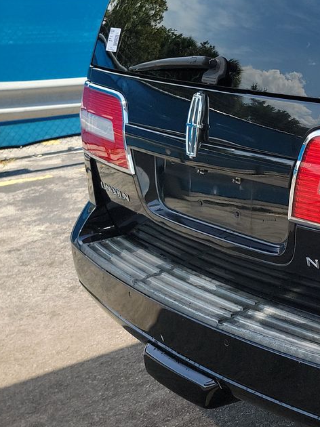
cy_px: 150
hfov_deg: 20.1
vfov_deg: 31.5
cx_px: 502
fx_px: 752
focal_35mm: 61
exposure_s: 1/415
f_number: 1.8
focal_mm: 6.7
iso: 50
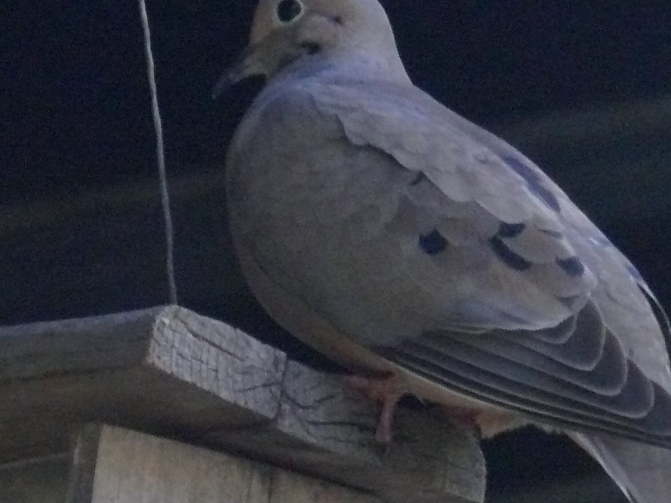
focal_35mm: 826
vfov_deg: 1.8
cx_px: 127
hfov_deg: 2.4
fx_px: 16010
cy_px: 701
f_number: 4
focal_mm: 56.3
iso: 400
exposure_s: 1/100
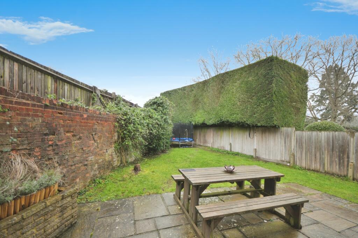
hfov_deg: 100.4
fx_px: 149
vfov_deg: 77.2
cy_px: 119
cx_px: 179
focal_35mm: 15
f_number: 4
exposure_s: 1/60
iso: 200
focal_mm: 10
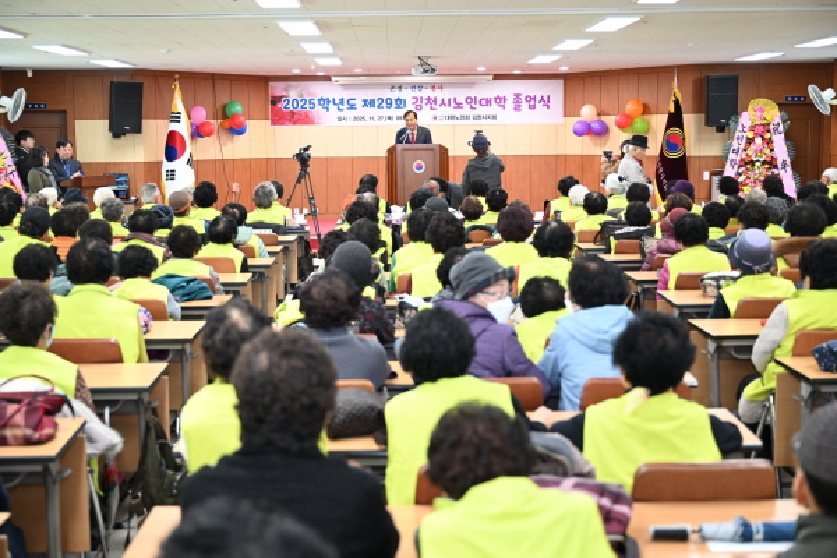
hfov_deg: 39.6
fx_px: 1162
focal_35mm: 50
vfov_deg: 27.0
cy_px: 279
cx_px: 418
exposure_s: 1/100
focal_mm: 50
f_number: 3.2
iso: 1000
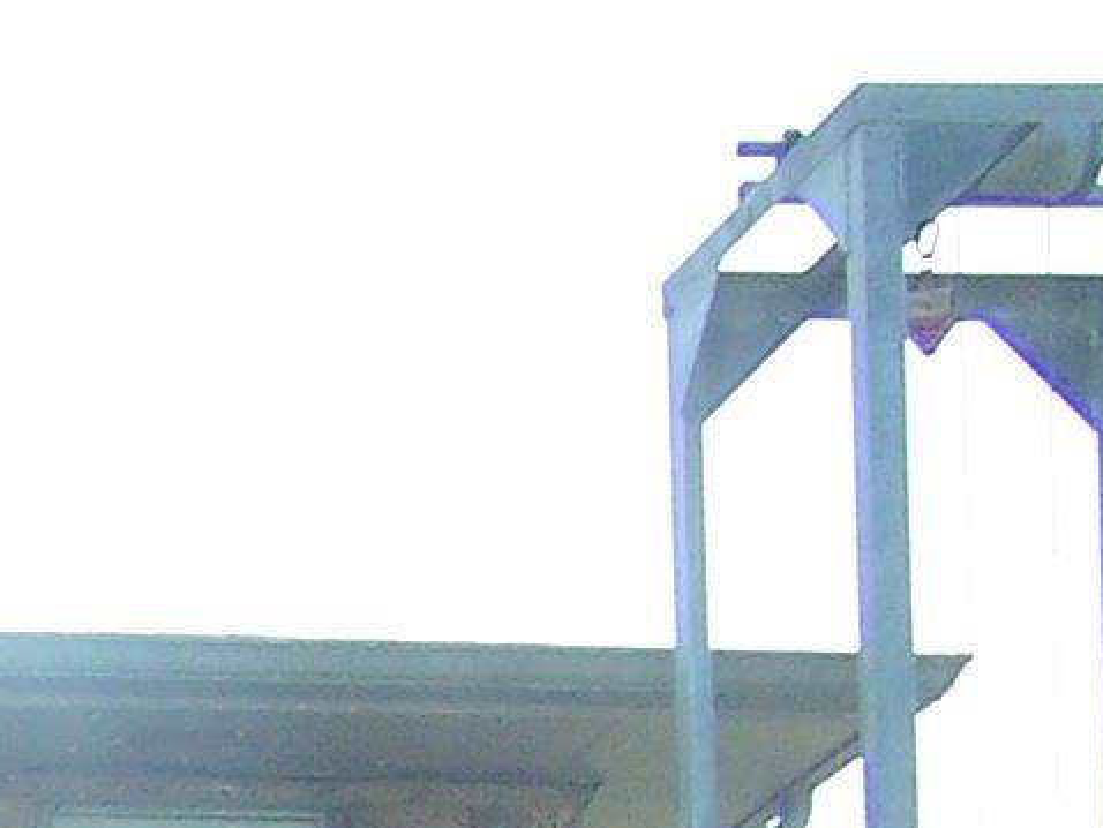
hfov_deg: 10.9
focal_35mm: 159
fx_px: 5069
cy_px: 1896
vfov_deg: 8.6
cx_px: -1385
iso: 80
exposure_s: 1/750
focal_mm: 5.5
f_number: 3.4
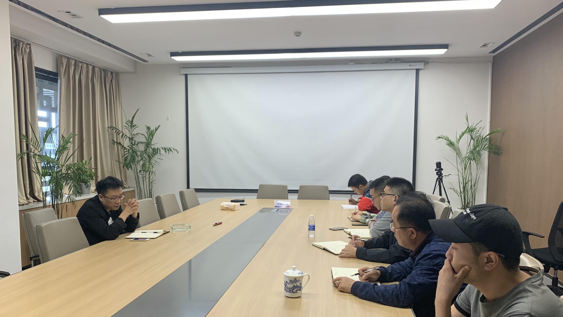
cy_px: 202
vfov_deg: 38.6
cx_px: 279
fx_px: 448
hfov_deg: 64.3
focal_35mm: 30
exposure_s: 1/61
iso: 100
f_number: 1.8
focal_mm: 4.25
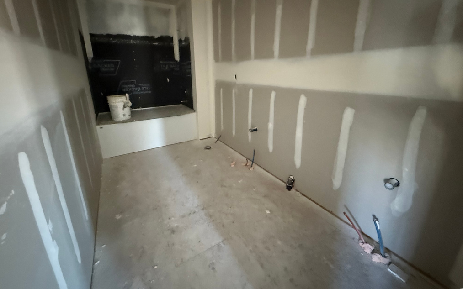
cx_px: 232
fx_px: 189
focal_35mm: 15
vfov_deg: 74.2
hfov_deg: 101.5
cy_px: 119
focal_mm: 2.22
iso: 1600
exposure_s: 1/37
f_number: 2.2
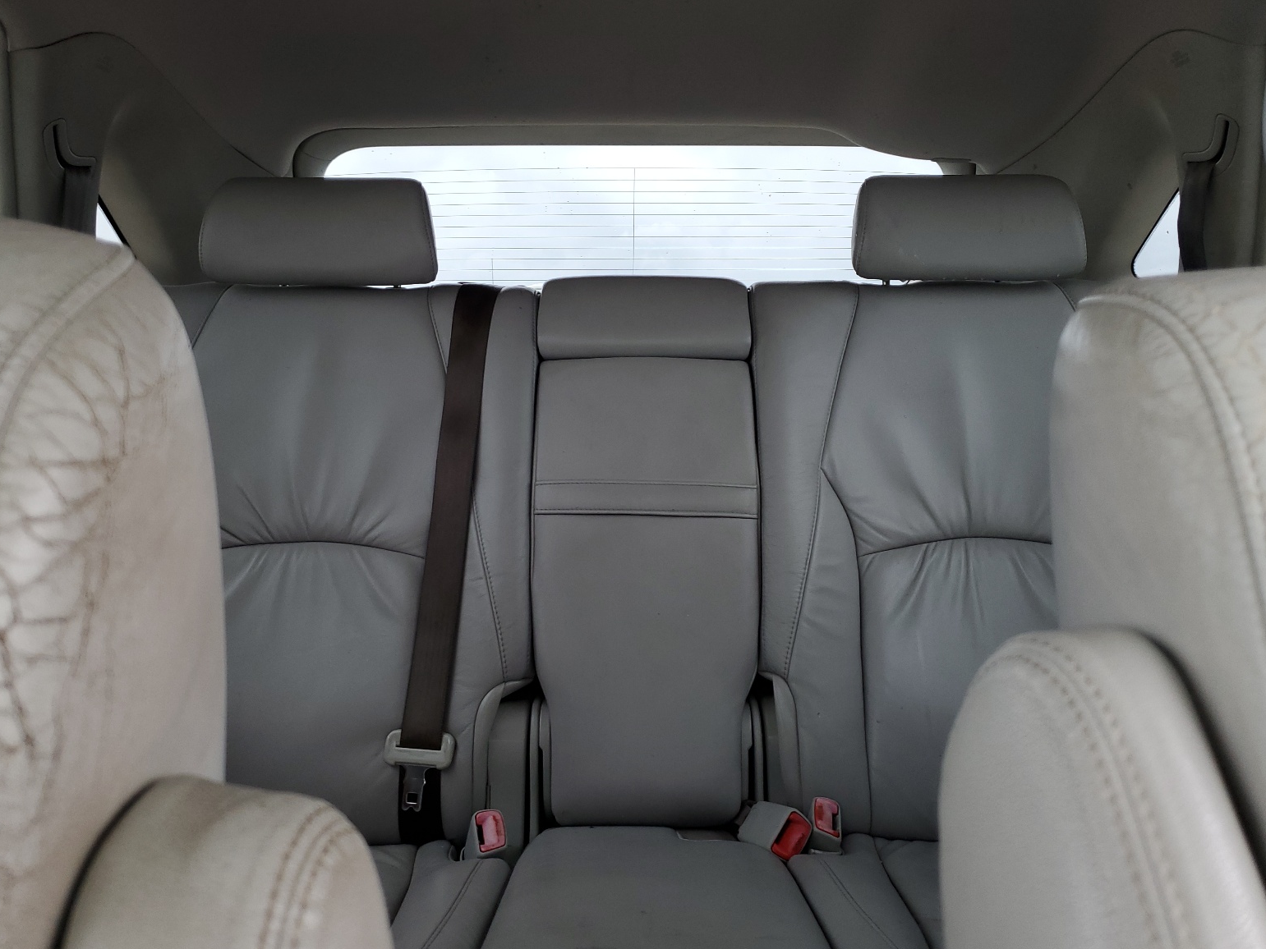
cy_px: 485
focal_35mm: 27
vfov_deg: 51.4
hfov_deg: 65.3
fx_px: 988
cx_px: 627
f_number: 1.5
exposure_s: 1/60.2
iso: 55
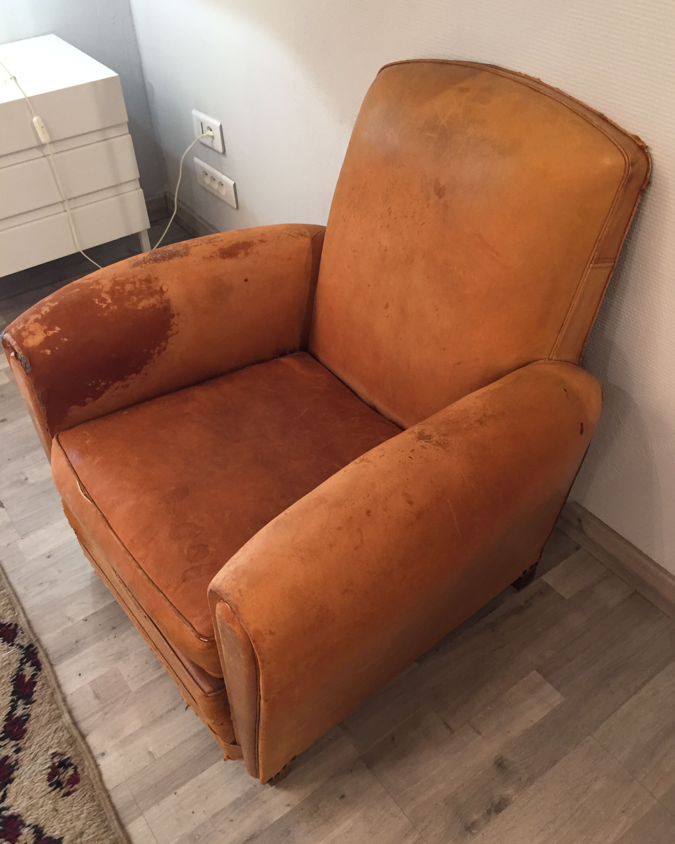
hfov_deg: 47.1
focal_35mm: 31
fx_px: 774
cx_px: 343
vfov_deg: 57.1
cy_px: 393
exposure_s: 1/33
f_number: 2.2
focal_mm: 4.15
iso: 160
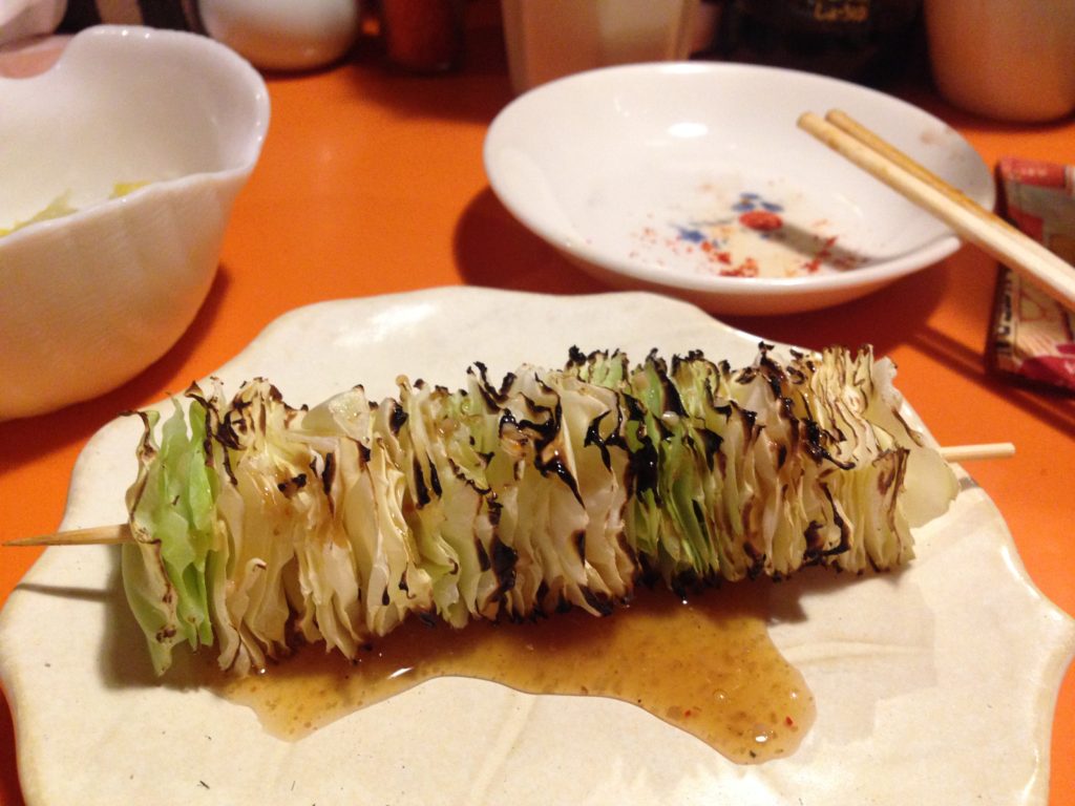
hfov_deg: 55.4
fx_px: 1025
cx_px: 538
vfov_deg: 42.9
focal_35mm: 33
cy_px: 403
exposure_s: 1/20
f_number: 2.4
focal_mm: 4.12
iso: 250
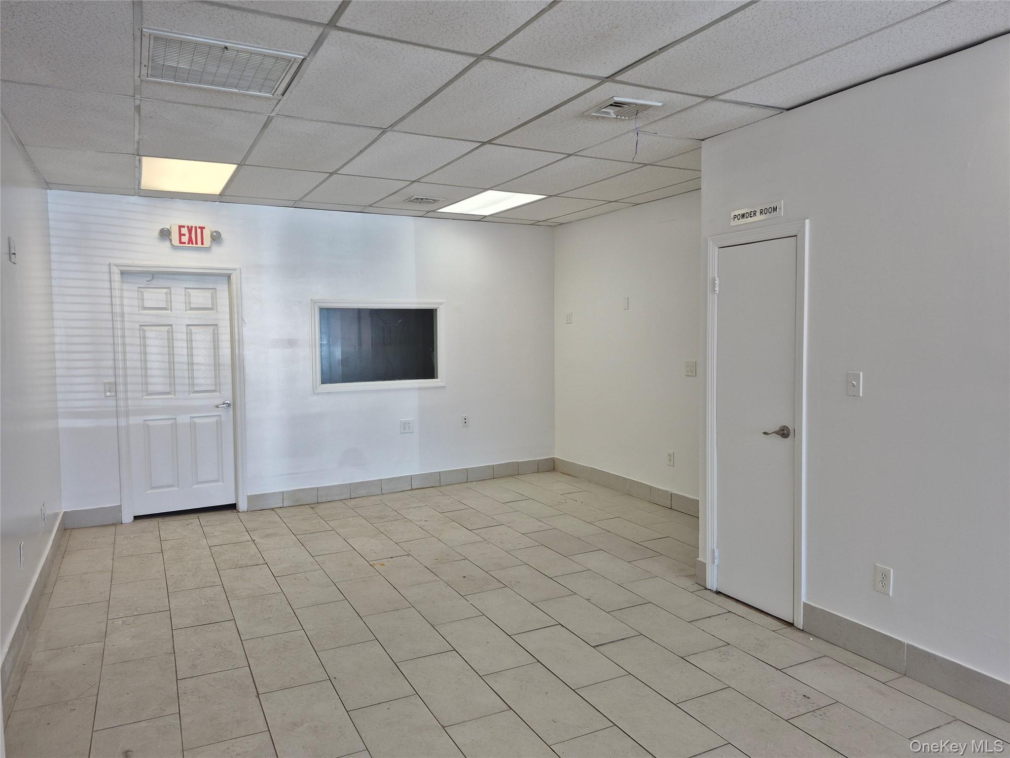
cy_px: 379
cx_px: 505
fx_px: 671
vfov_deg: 58.9
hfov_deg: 73.9
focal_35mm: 23
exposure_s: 1/120
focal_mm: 5.4
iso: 40
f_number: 1.8
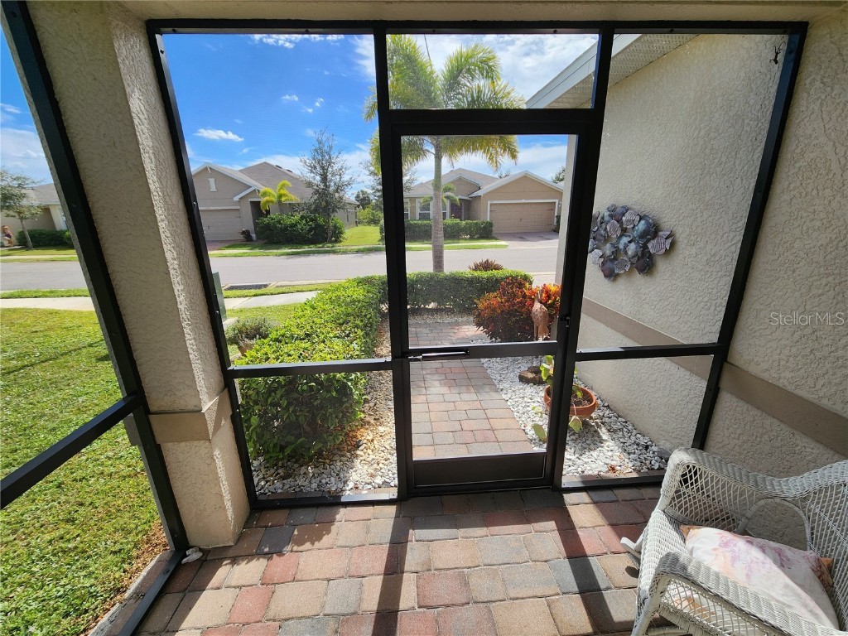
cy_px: 318
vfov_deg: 89.9
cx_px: 424
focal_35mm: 13
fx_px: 318
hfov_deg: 106.2
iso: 50
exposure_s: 1/1192
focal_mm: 2.2
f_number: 2.2
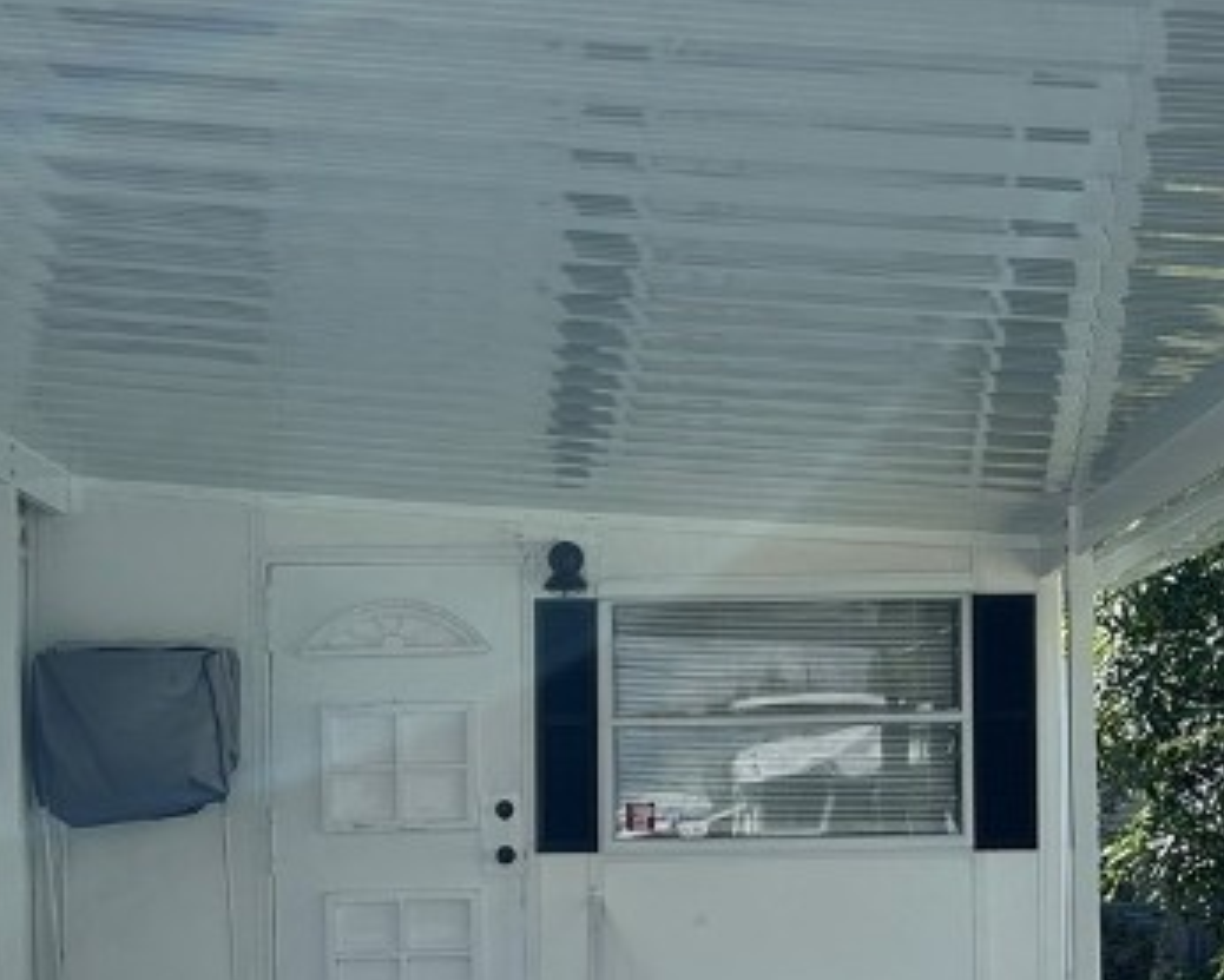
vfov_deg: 20.2
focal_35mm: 75
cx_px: 608
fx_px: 2718
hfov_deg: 25.4
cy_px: 824
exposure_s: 1/2208
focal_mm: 5.7
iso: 50
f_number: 1.5
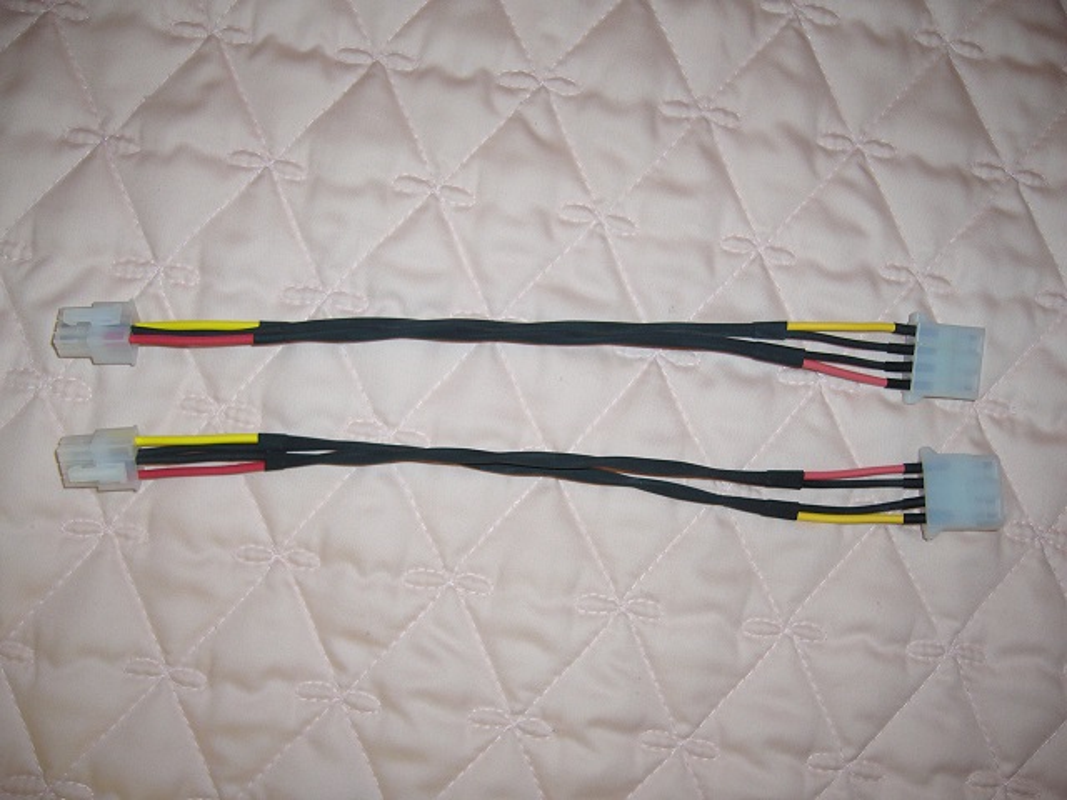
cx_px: 534
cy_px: 400
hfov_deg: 52.6
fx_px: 1079
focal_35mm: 35
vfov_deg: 40.7
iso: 100
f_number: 2.8
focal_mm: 5.8
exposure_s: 1/30
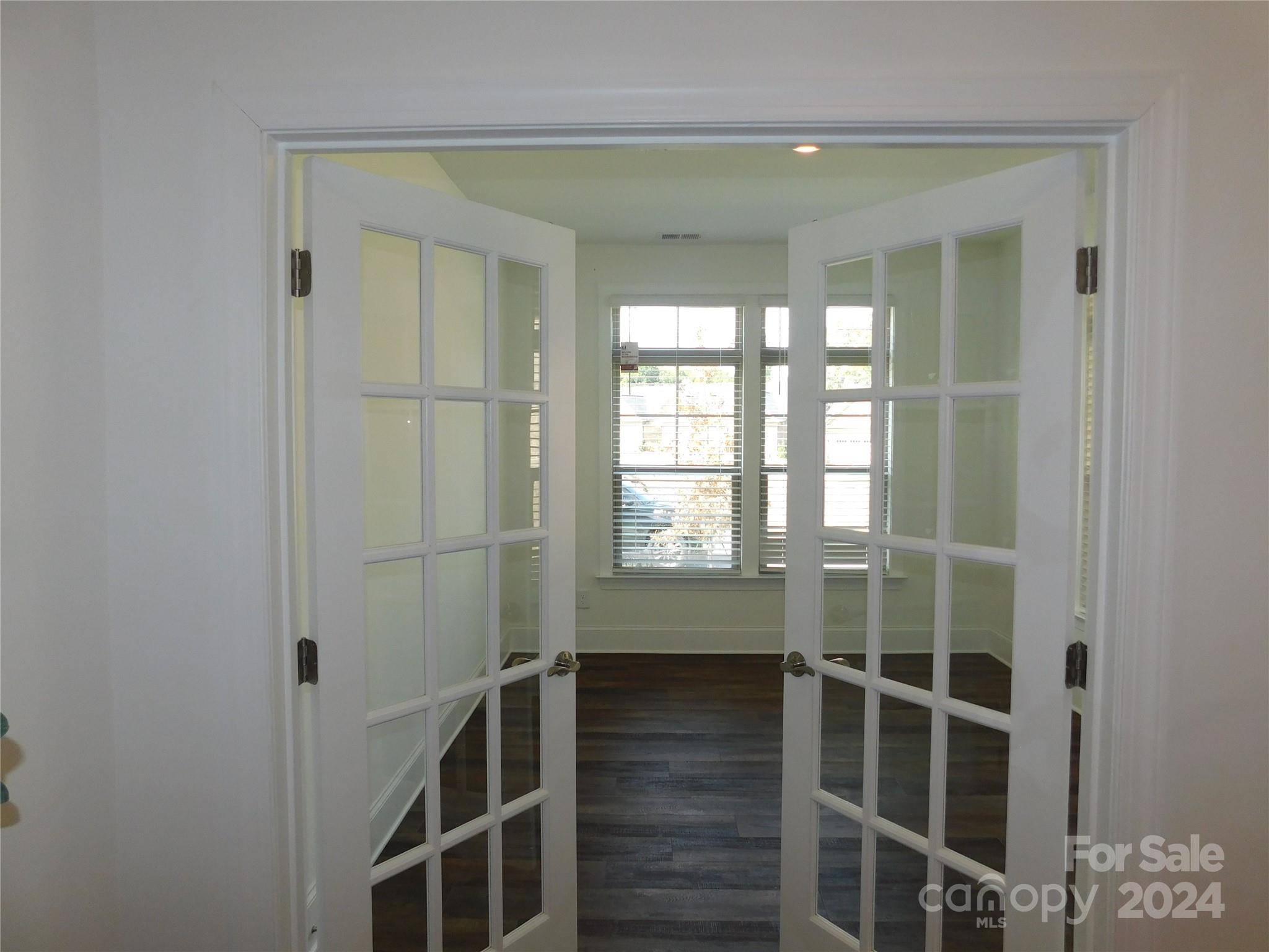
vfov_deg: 58.9
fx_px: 843
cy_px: 476
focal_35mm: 23
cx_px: 634
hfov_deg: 73.9
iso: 125
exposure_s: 1/100
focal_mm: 4
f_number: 3
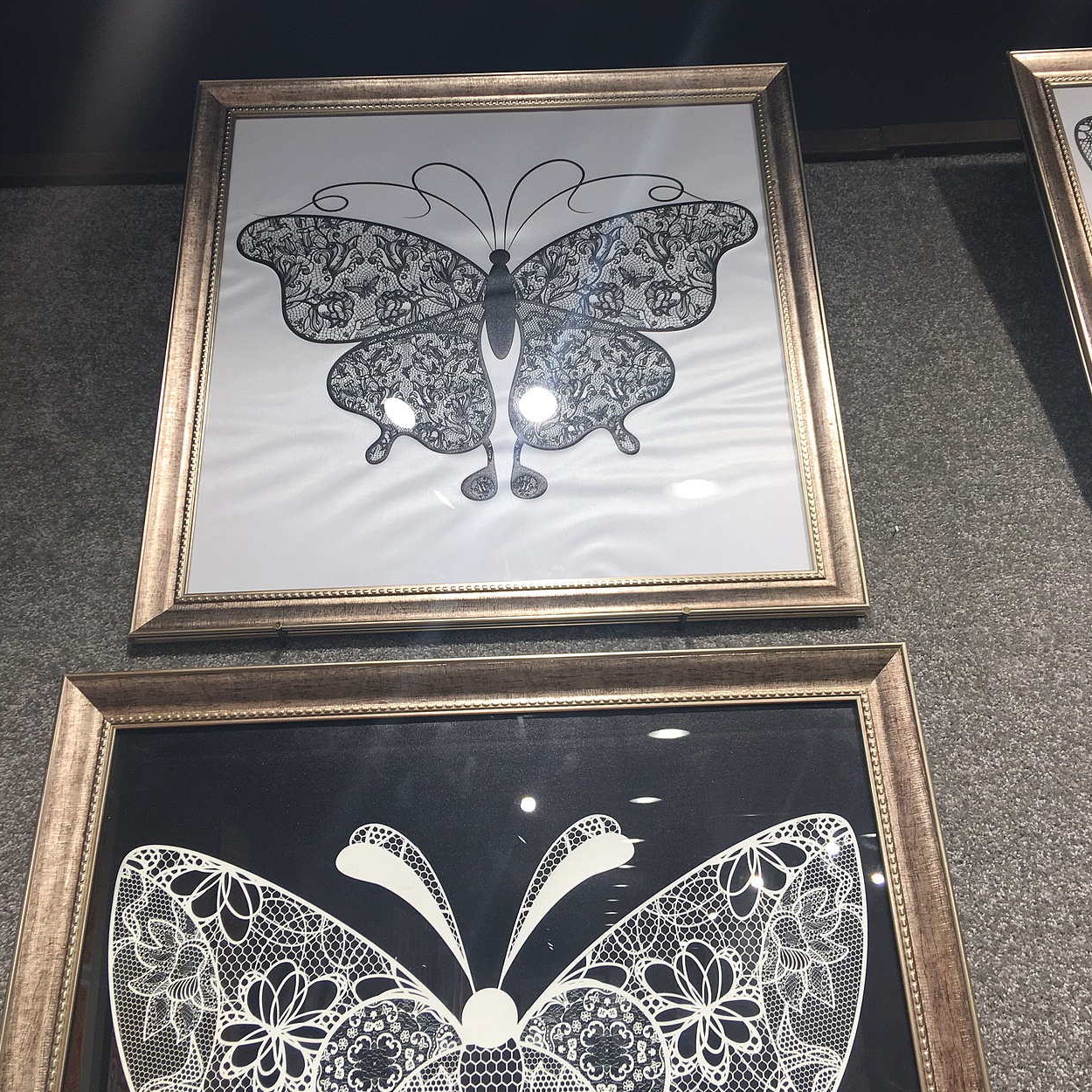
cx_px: 555
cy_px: 533
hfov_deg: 47.2
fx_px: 1249
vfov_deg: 47.2
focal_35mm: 35
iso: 25
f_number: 2.2
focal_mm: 4.15
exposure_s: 1/50
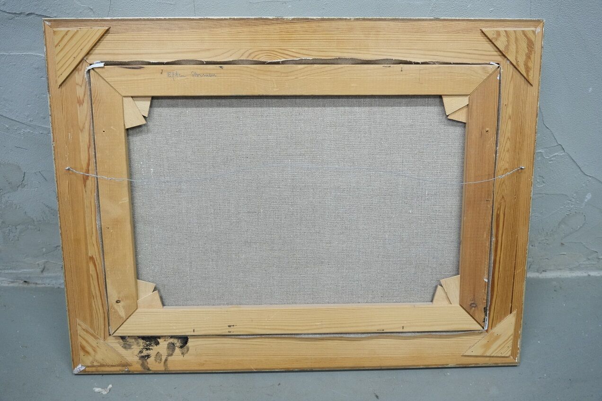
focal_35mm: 30
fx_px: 502
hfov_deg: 61.9
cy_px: 200
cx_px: 301
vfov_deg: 43.6
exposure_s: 1/28
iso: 2000
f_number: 4
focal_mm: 20.2
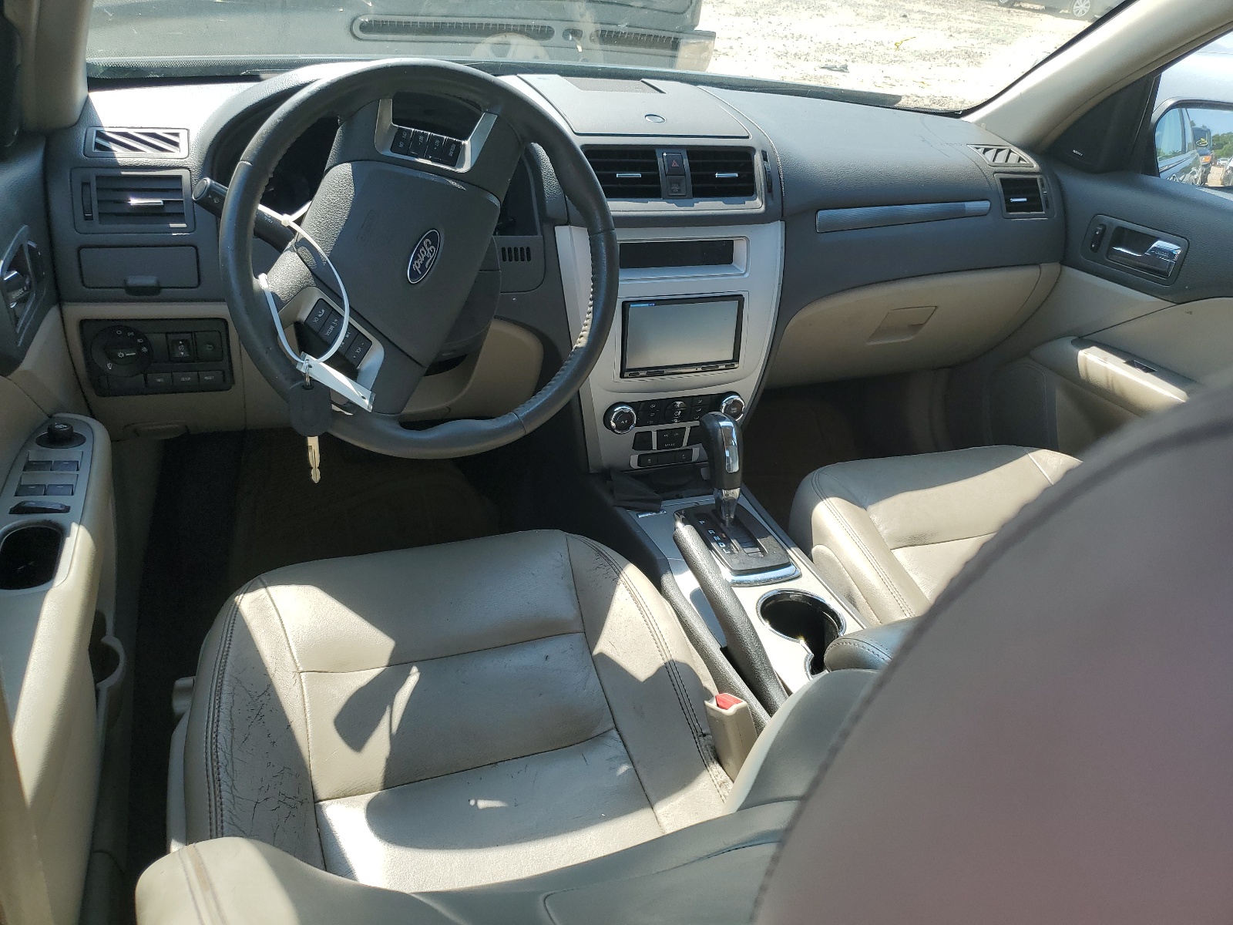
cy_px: 462
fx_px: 926
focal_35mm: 26
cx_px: 616
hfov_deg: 67.3
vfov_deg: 53.1
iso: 50
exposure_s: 1/1000
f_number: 1.5
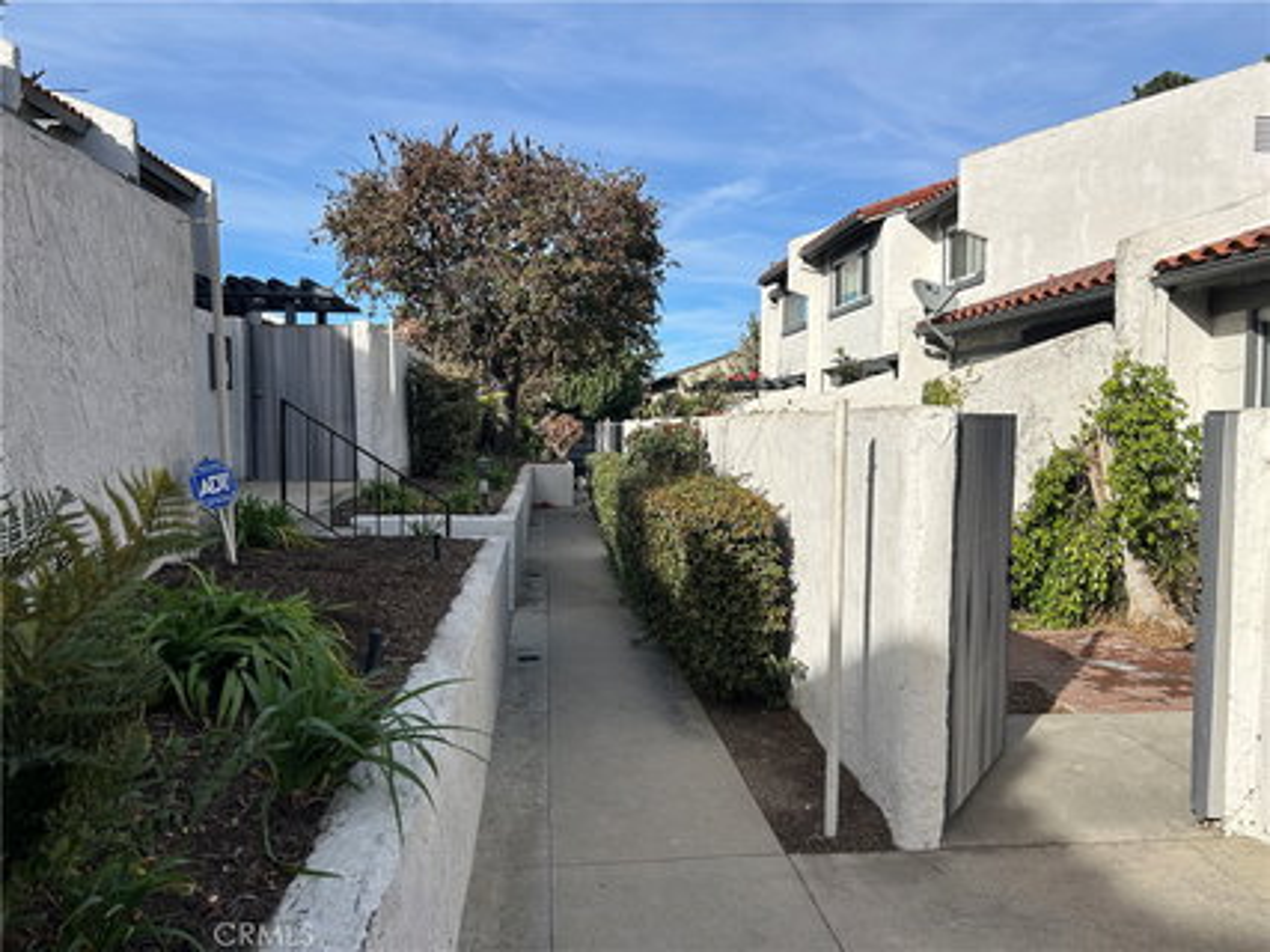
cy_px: 476
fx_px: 954
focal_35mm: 26
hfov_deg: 67.3
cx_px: 635
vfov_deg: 53.0
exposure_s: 1/5319
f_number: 1.5
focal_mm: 5.7
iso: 50
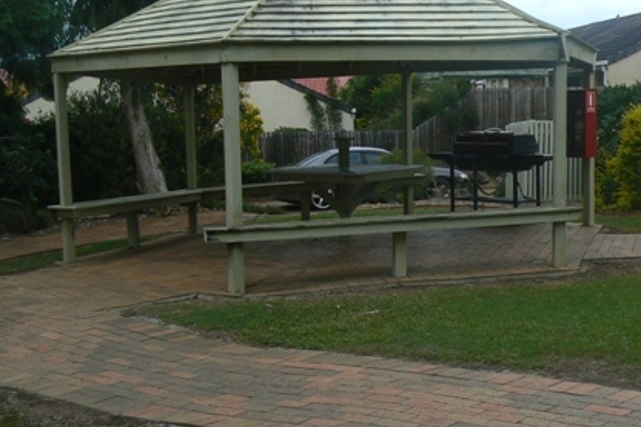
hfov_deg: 33.3
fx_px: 1068
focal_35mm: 60
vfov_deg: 22.6
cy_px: 219
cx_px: 394
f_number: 5.6
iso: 80
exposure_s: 1/400
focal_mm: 6.1
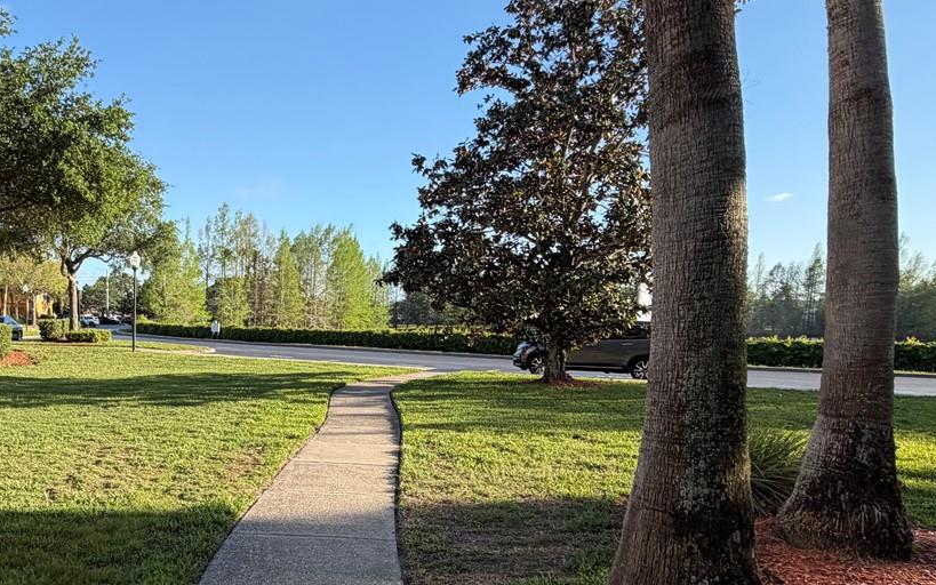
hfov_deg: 61.6
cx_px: 254
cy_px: 411
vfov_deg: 42.3
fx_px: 740
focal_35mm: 29
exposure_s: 1/502
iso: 40
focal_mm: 2.22
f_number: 2.2
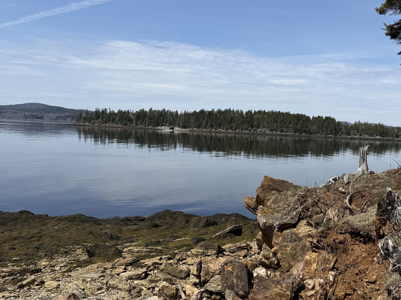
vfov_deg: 38.7
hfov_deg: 48.2
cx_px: 301
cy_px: 147
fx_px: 429
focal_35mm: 37
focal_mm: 6.76
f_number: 1.78
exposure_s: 1/5714
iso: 80
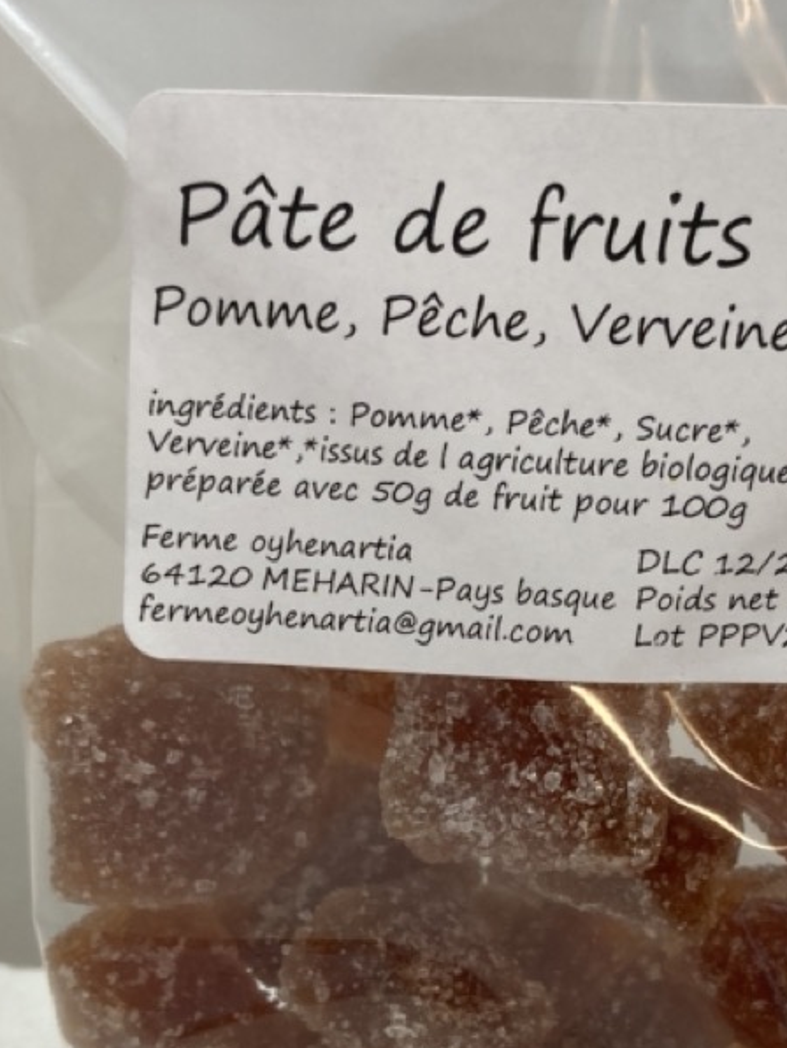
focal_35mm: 60
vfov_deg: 32.1
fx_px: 1818
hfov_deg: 24.1
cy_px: 607
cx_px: 603
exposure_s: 1/50
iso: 64
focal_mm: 3.99
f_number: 1.8
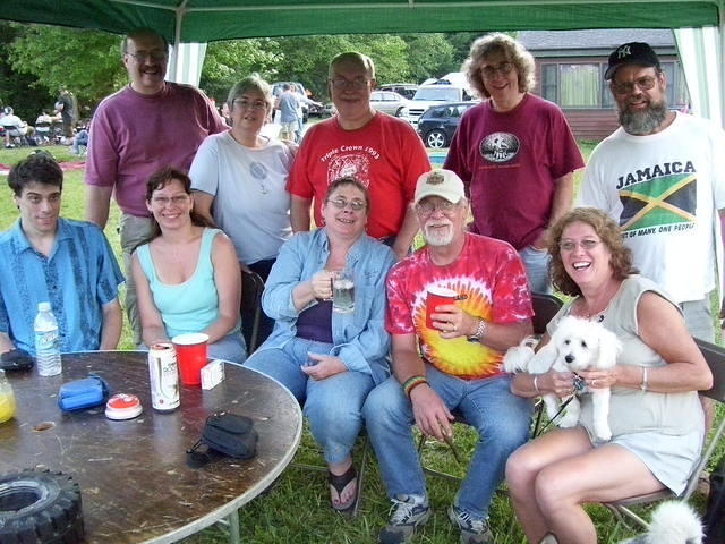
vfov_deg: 39.7
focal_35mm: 36
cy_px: 272
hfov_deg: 51.4
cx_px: 362
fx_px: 754
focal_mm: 6
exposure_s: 1/200
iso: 800
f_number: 2.7
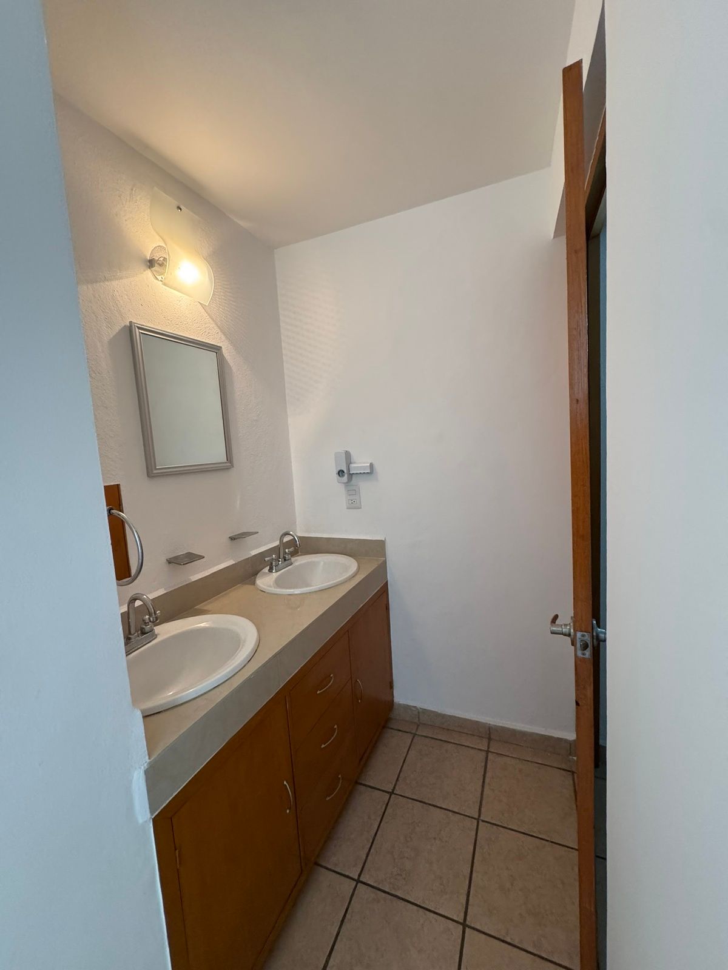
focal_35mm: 14
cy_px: 485
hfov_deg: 85.7
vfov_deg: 102.1
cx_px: 364
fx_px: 393
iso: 320
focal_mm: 2.22
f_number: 2.2
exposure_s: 1/120
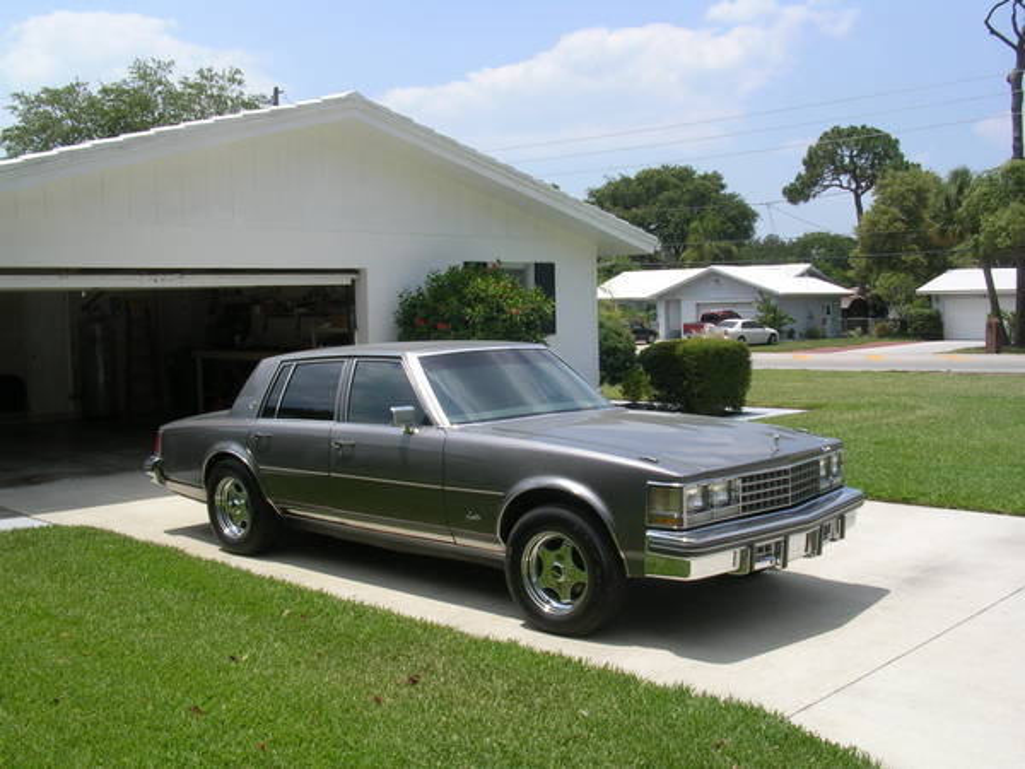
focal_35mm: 38
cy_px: 384
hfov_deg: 49.0
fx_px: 1125
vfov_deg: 37.7
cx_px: 512
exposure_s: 1/328
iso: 50
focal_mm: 5.8
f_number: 5.6
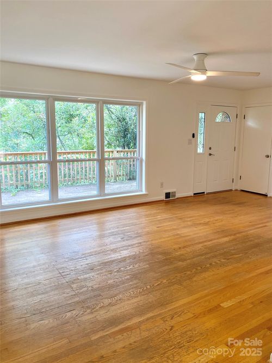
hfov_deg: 53.0
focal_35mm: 26
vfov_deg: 67.3
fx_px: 272
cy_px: 182
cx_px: 136
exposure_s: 1/120
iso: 100
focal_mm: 4.25
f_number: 1.8
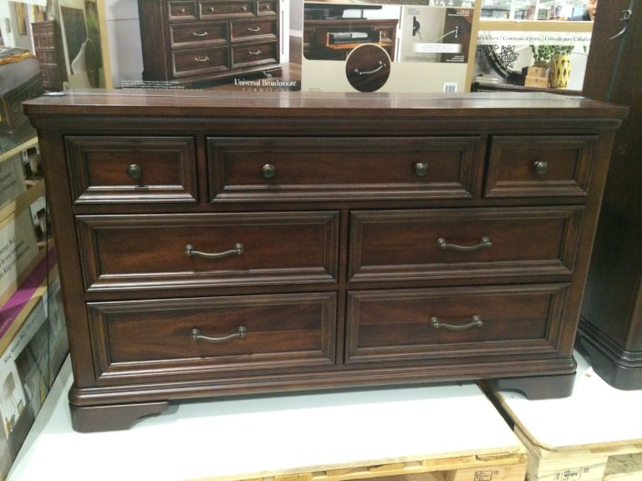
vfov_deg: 48.2
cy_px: 240
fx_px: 538
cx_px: 321
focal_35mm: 29
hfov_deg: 61.7
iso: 250
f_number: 2.2
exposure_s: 1/30
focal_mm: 4.15
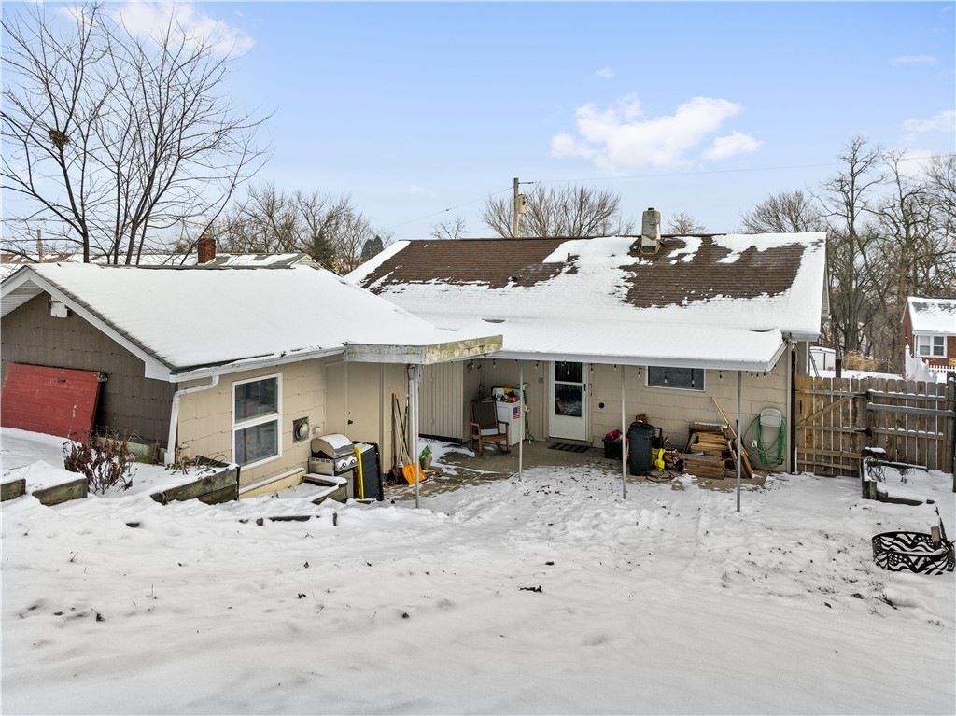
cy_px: 358
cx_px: 478
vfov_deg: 56.8
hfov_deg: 71.6
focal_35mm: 24
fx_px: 663
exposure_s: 1/1000
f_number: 2.8
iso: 100
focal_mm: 12.29
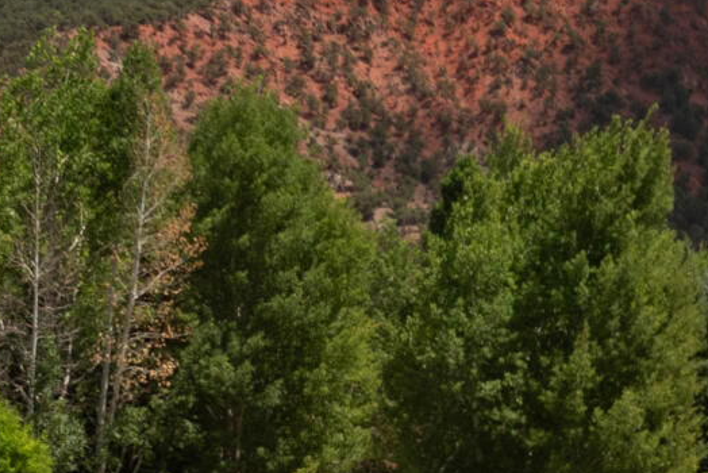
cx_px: 820
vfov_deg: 6.6
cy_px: 501
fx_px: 4053
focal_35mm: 206
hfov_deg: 9.9
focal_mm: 36
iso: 160
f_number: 7.1
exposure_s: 1/320
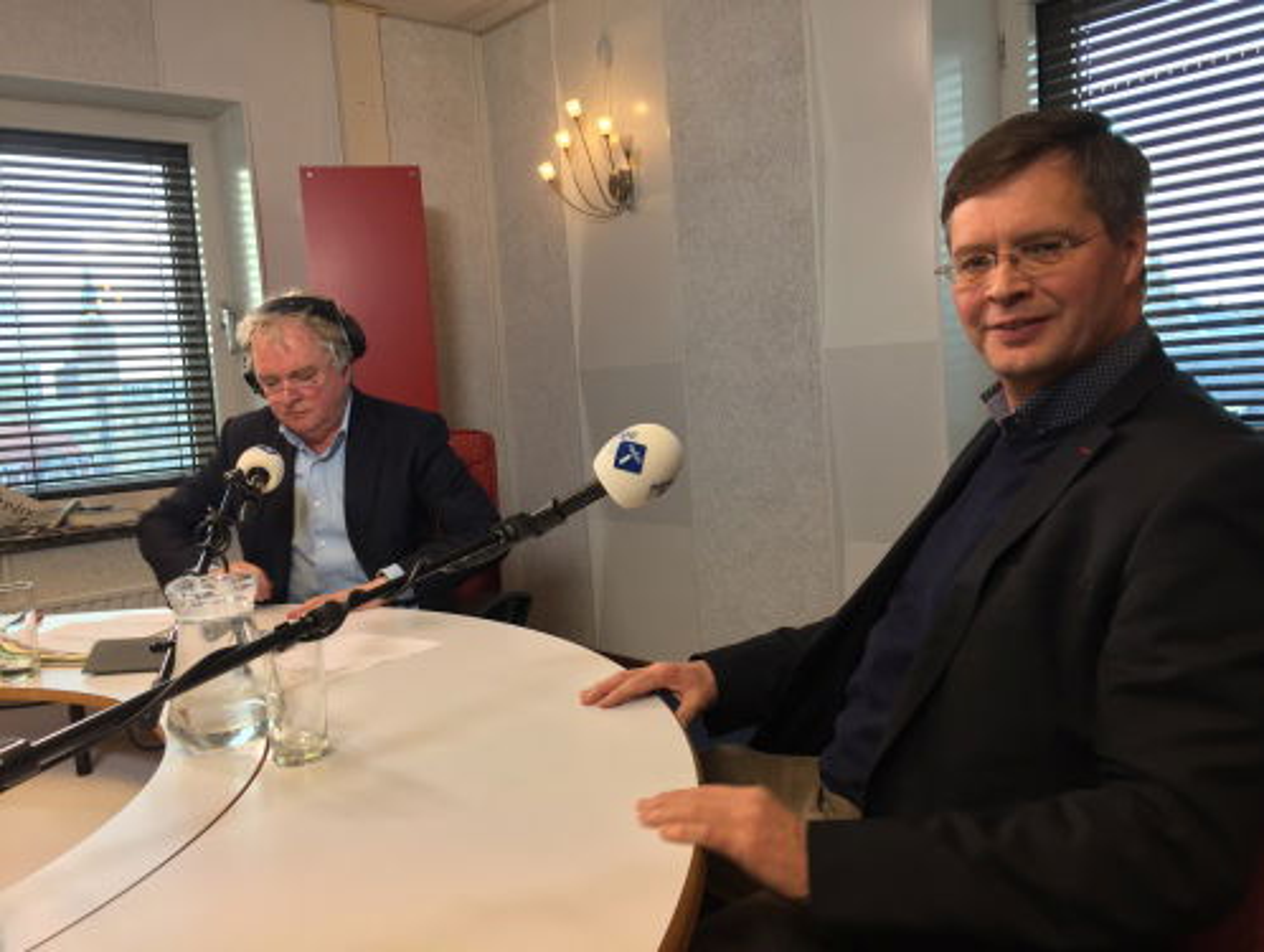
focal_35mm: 29
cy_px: 476
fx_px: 1060
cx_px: 632
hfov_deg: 61.6
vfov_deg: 48.3
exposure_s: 1/50
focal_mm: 4.15
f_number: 2.2
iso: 40
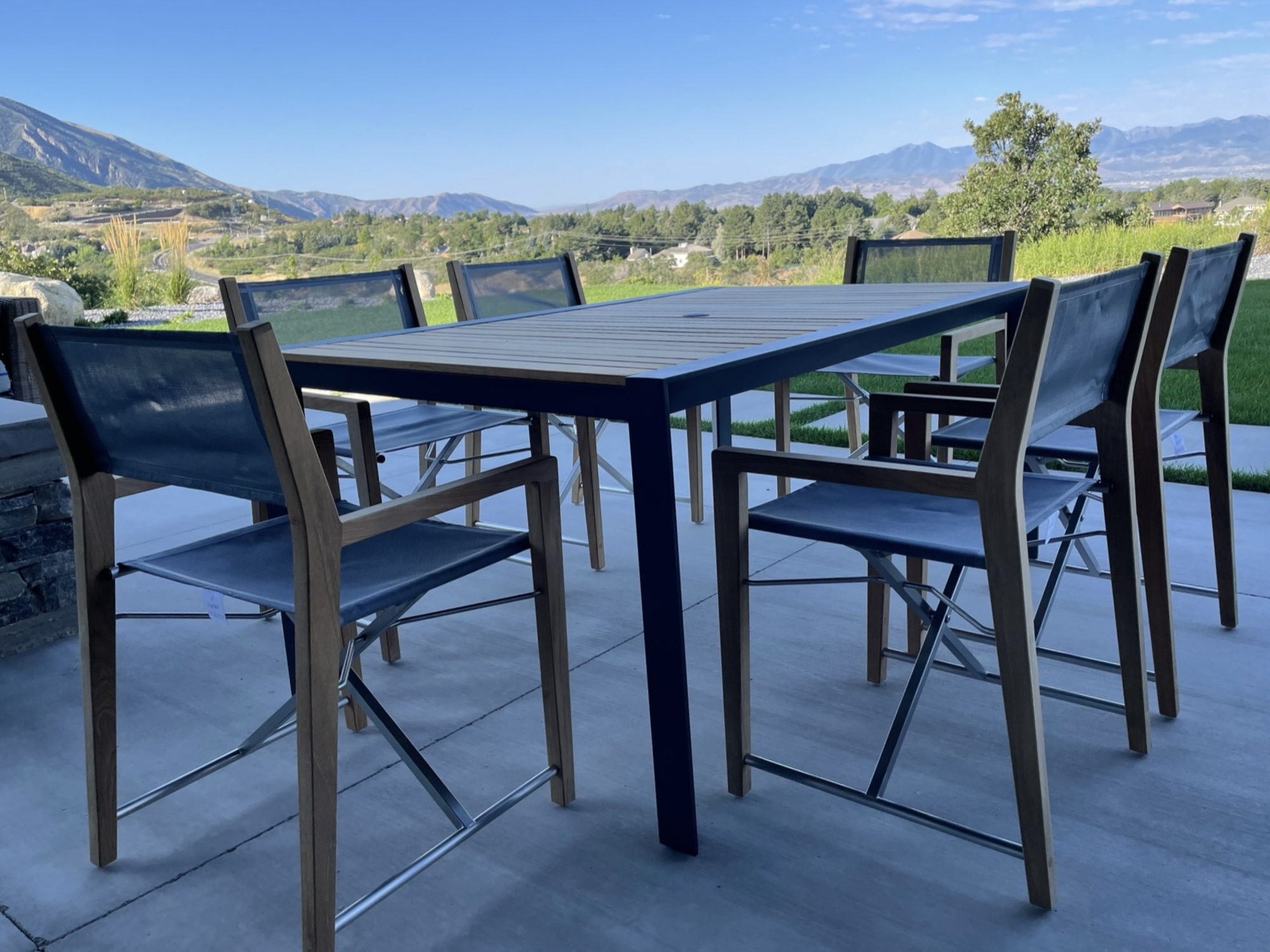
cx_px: 635
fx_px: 954
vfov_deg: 53.0
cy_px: 476
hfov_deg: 67.3
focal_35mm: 26
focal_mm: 4.2
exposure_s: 1/882
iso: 32
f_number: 1.6
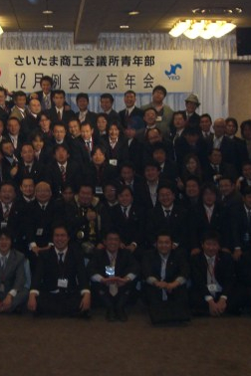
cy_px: 153
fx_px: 701
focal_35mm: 67
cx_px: 72
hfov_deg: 20.2
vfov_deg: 30.0
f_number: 2.7
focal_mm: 6.2
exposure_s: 1/60
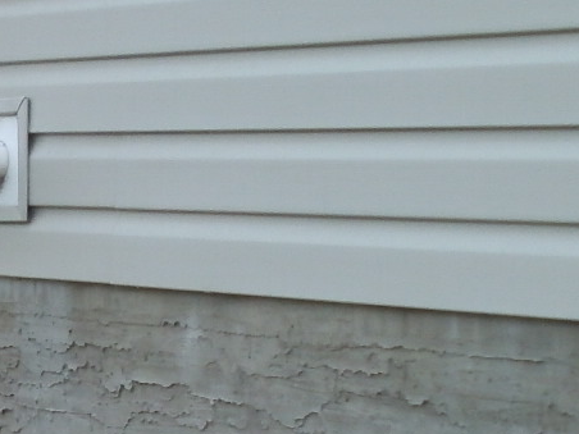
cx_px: -333
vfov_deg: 9.1
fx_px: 2726
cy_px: 420
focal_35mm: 163
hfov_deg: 11.5
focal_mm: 6.3
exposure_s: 1/200
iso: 100
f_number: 3.5
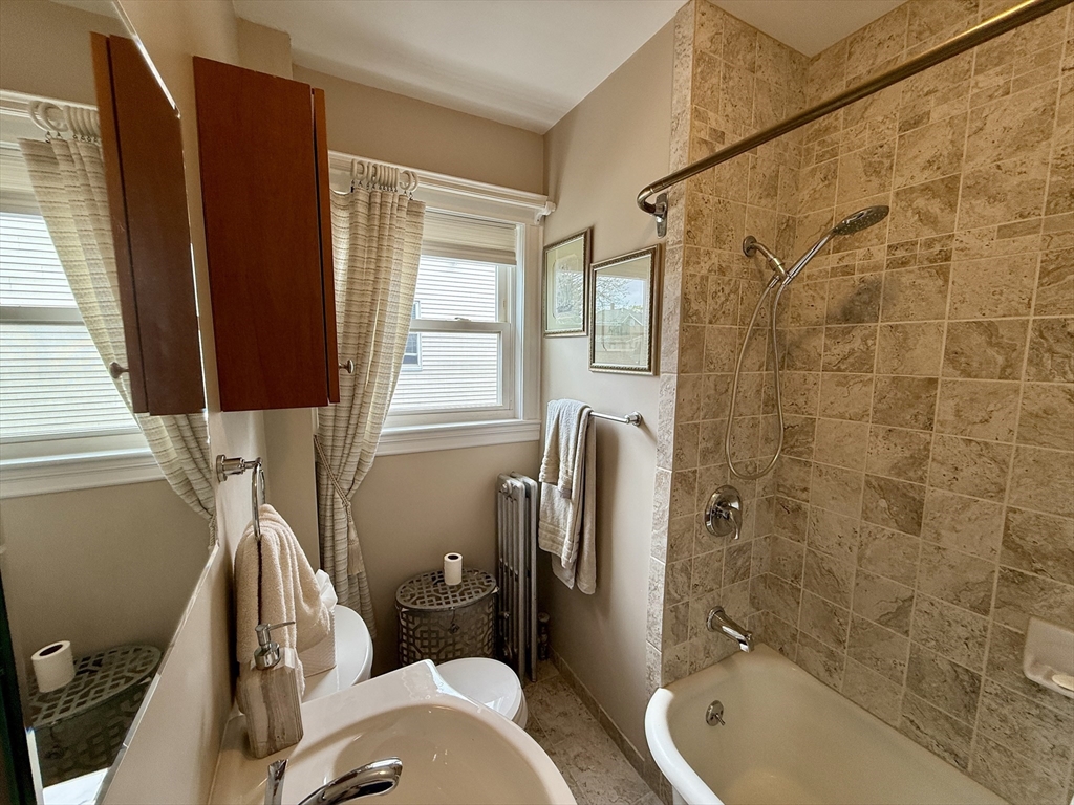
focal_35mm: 14
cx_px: 537
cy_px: 402
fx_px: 434
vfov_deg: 85.7
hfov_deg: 102.1
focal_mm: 2.22
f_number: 2.2
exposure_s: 1/120
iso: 80
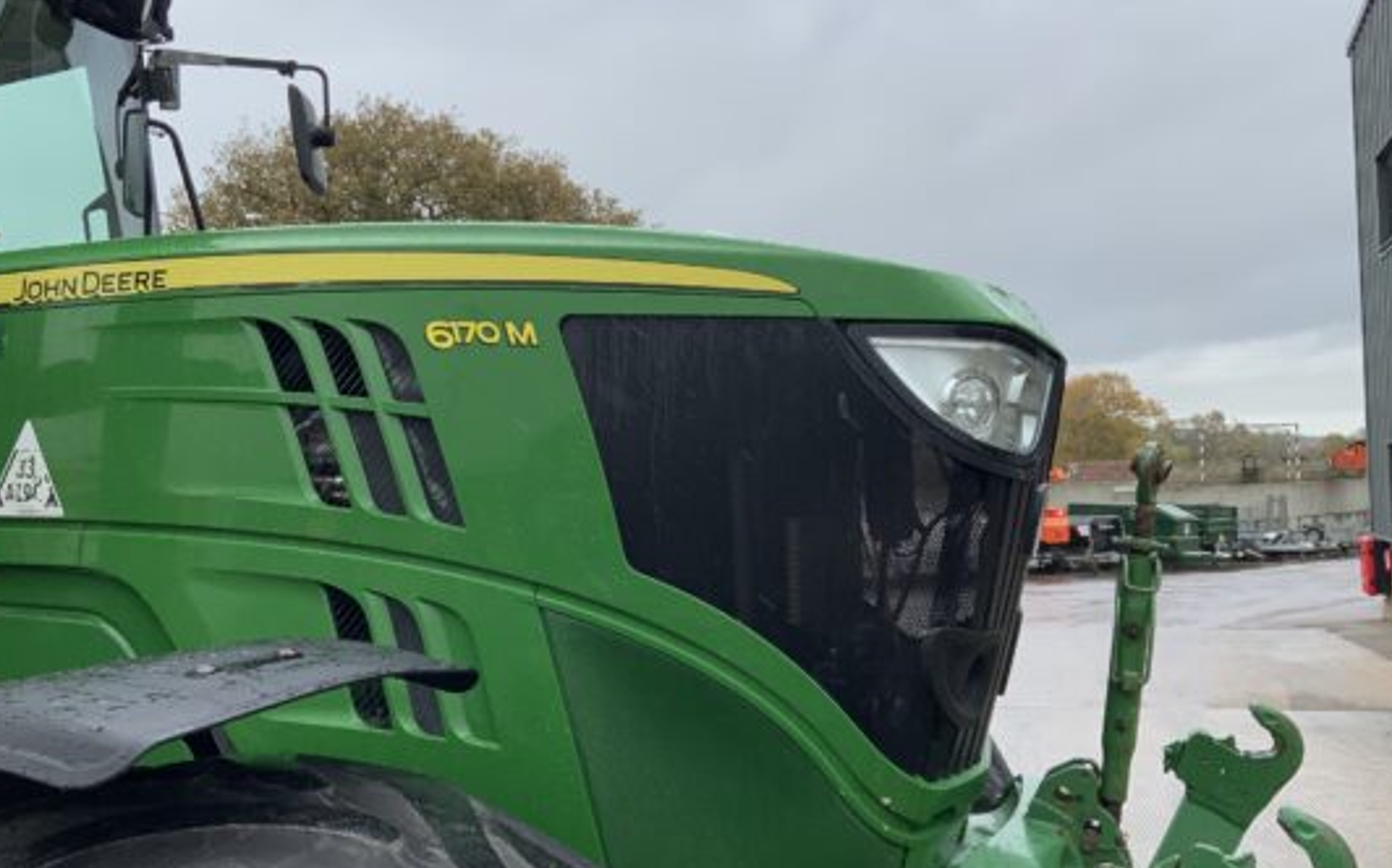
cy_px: 460
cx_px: 633
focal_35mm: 37
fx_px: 1403
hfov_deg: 52.7
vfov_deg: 34.4
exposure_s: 1/400
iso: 16
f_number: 1.8
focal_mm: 3
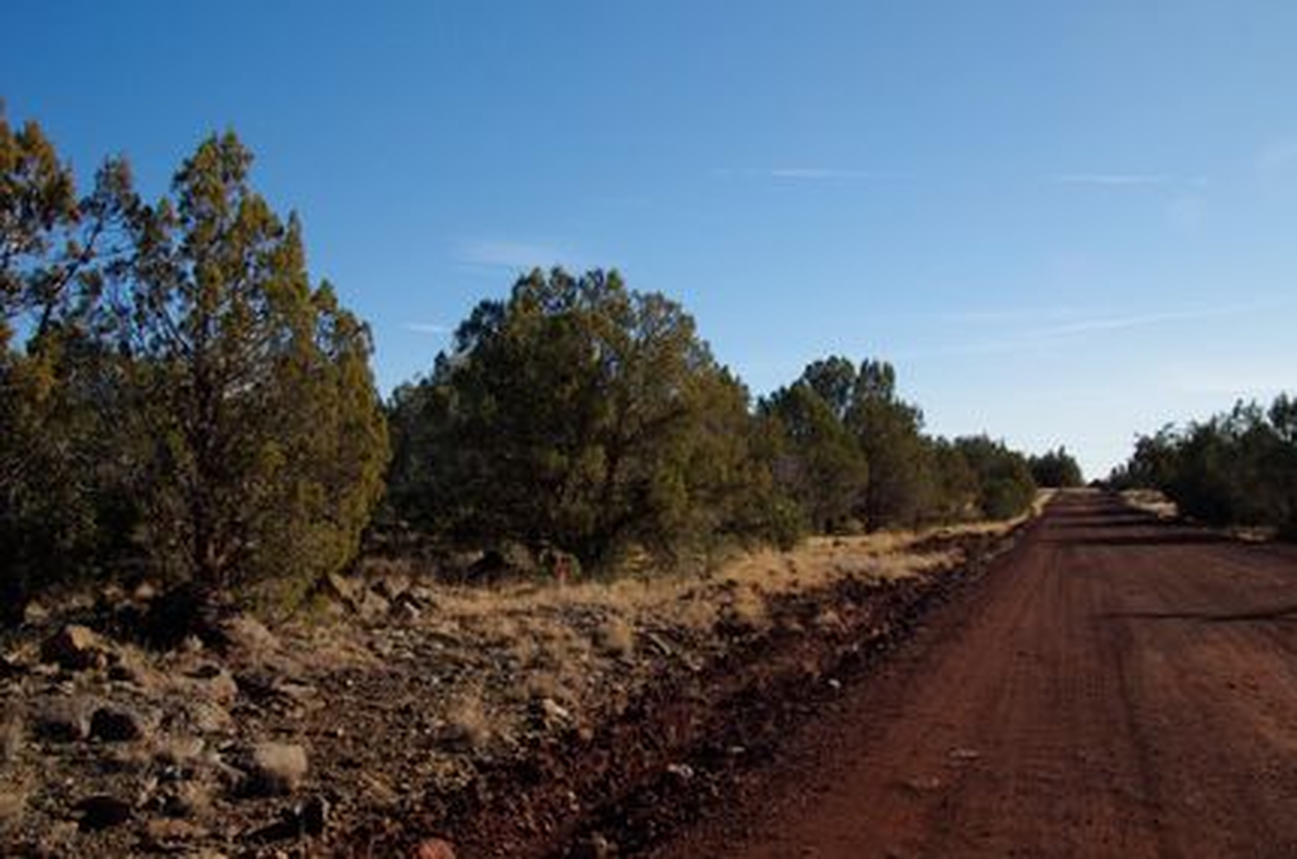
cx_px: 648
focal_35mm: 31
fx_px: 1115
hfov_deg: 60.4
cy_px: 430
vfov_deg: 42.2
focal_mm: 21
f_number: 8
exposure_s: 1/320
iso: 500
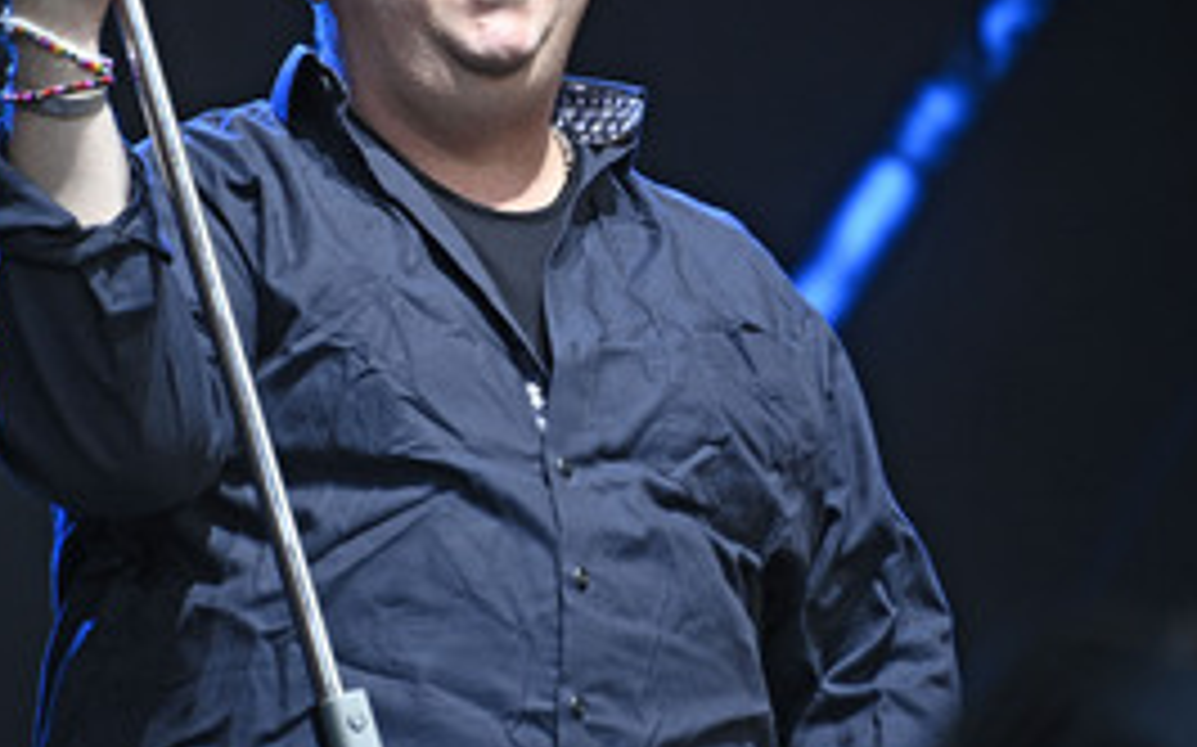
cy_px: 194
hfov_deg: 4.1
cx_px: 416
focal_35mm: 518
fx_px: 16891
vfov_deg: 2.5
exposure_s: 1/320
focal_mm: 300
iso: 640
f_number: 5.6
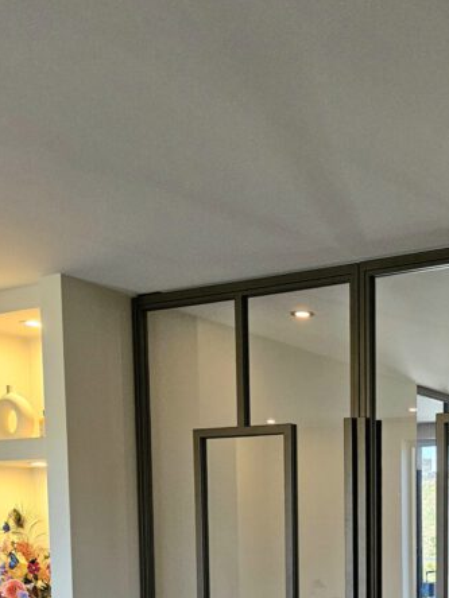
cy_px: 601
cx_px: 426
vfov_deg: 33.1
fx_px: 917
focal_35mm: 53
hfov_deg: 26.4
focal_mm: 5.4
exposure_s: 1/200
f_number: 1.8
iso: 400
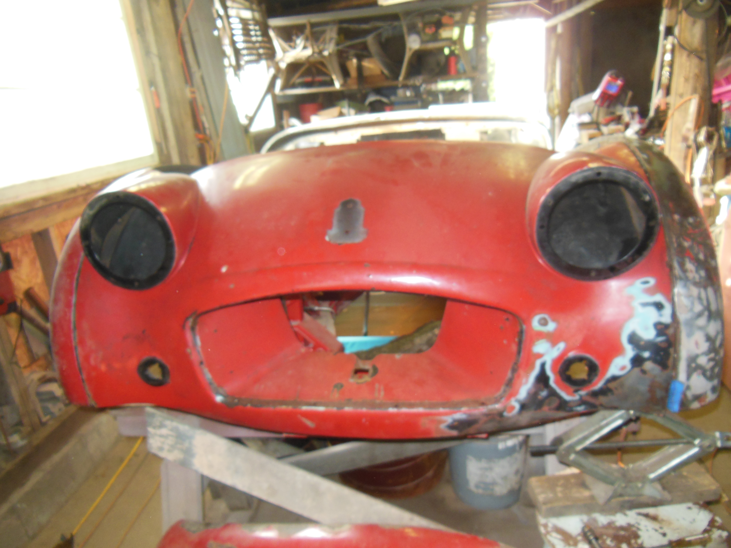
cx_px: 366
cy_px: 274
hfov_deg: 69.4
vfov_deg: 54.9
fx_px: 528
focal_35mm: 25
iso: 320
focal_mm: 4.5
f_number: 3.5
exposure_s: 1/25
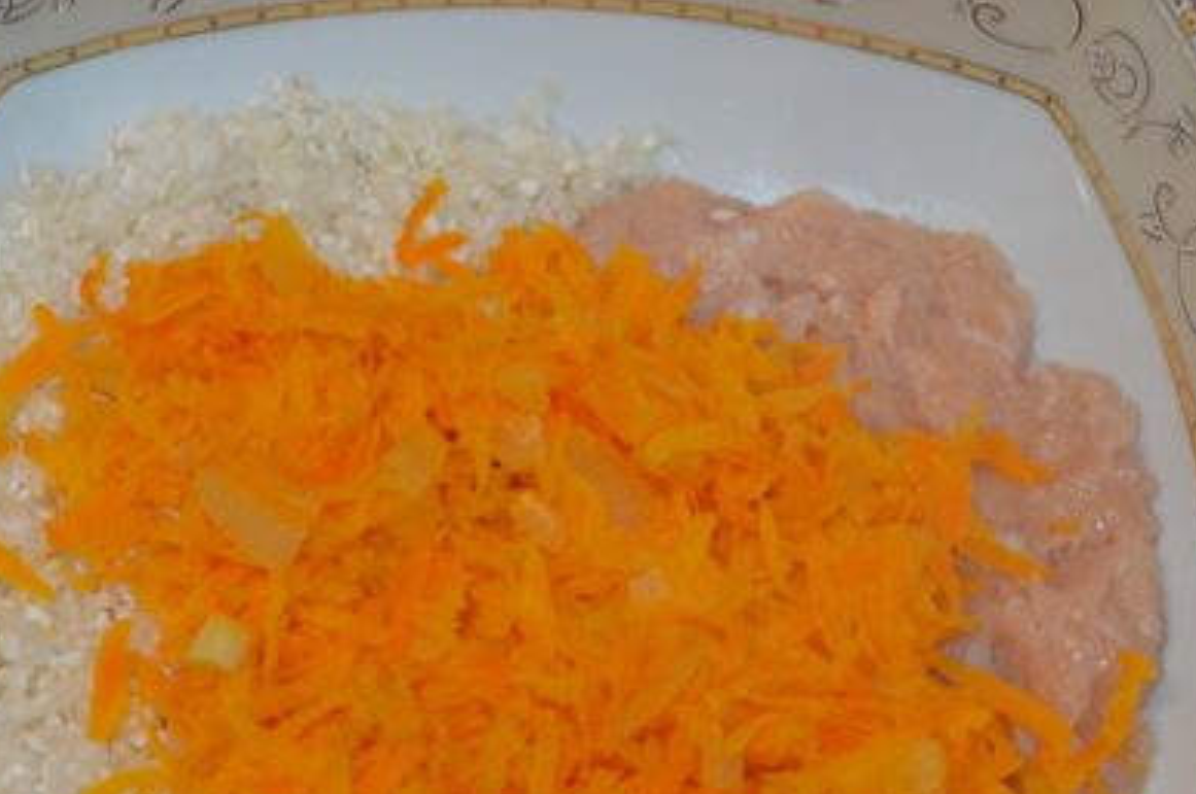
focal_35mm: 95
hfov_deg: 21.5
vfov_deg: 14.3
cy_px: 567
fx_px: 3149
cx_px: 519
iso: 1100
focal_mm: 35
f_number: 5
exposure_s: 1/60
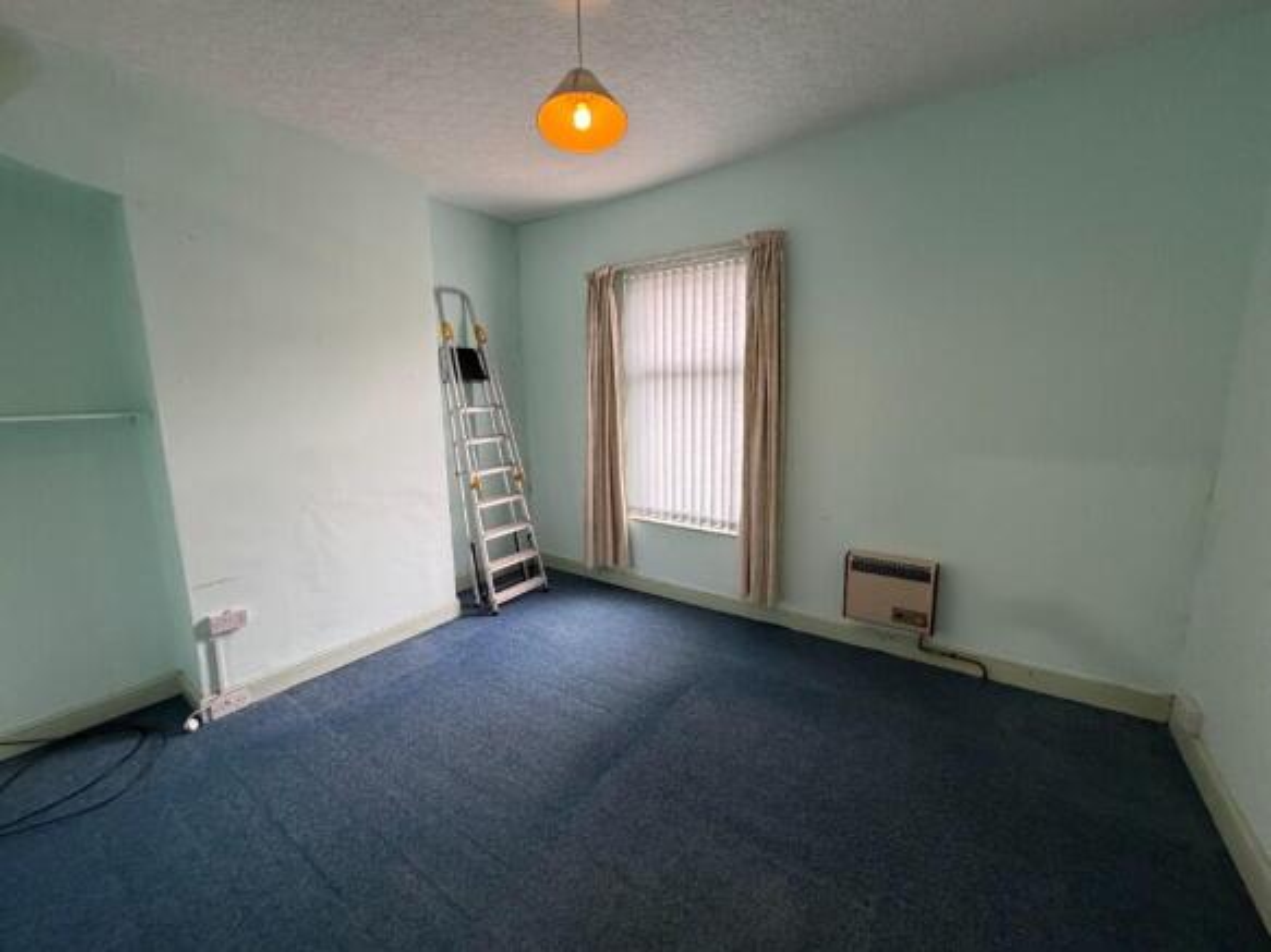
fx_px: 514
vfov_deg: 85.7
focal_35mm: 14
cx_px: 636
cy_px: 476
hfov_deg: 102.1
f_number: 2.2
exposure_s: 1/75
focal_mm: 2.22
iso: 320
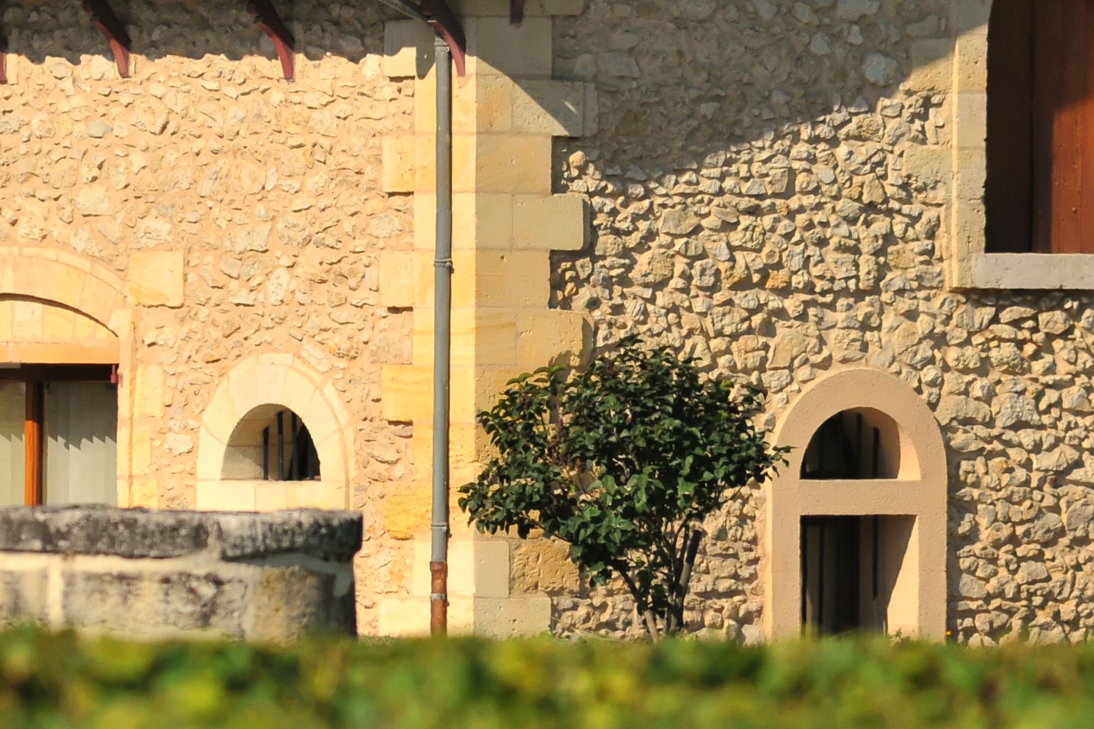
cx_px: 391
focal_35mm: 806
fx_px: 24489
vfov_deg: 1.7
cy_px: 355
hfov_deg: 2.6
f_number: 5
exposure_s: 1/8000
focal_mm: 300
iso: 1250
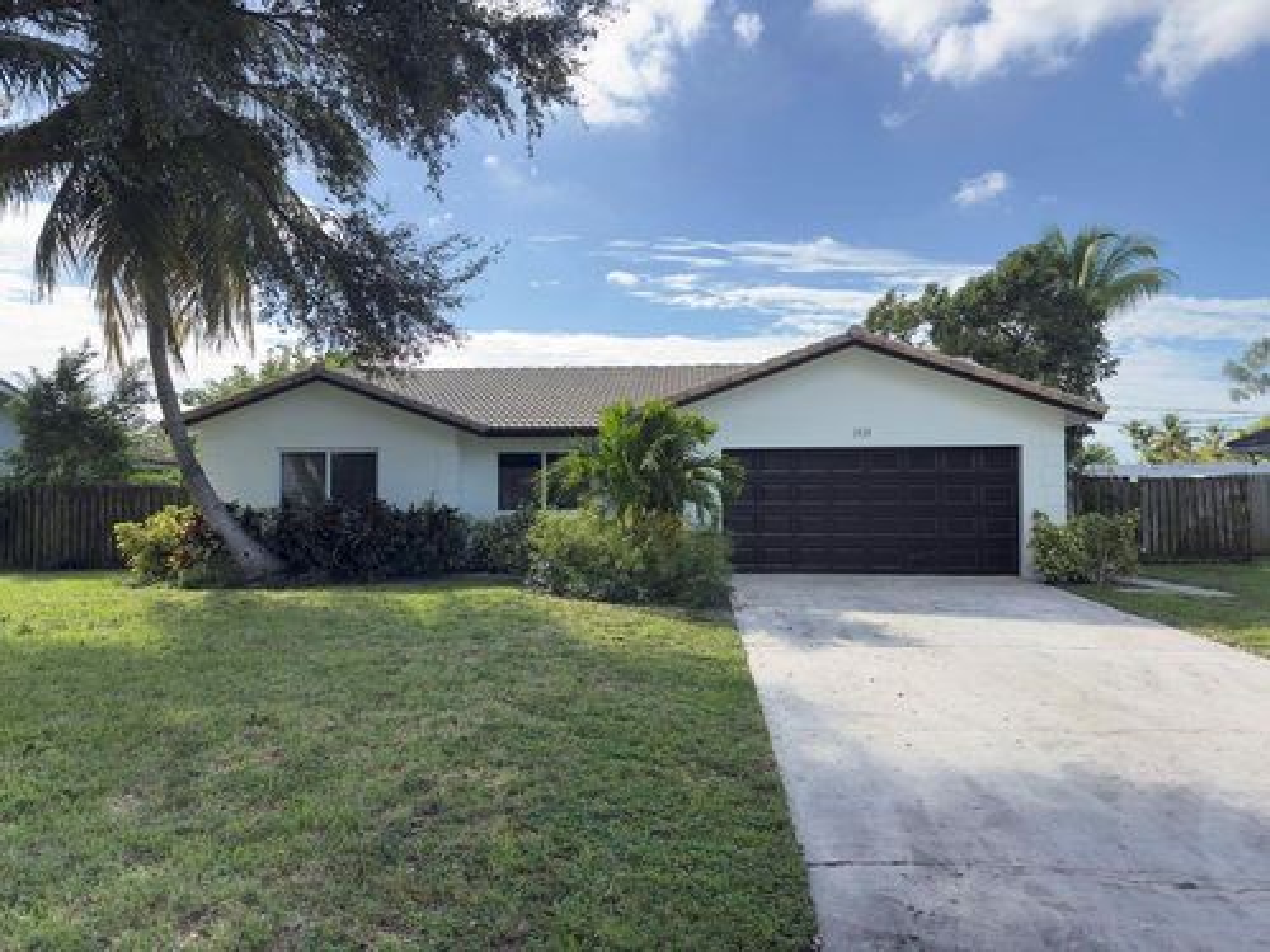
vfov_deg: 56.8
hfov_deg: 71.6
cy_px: 476
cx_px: 635
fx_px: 881
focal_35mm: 24
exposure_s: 1/2336
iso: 100
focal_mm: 6.86
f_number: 1.78
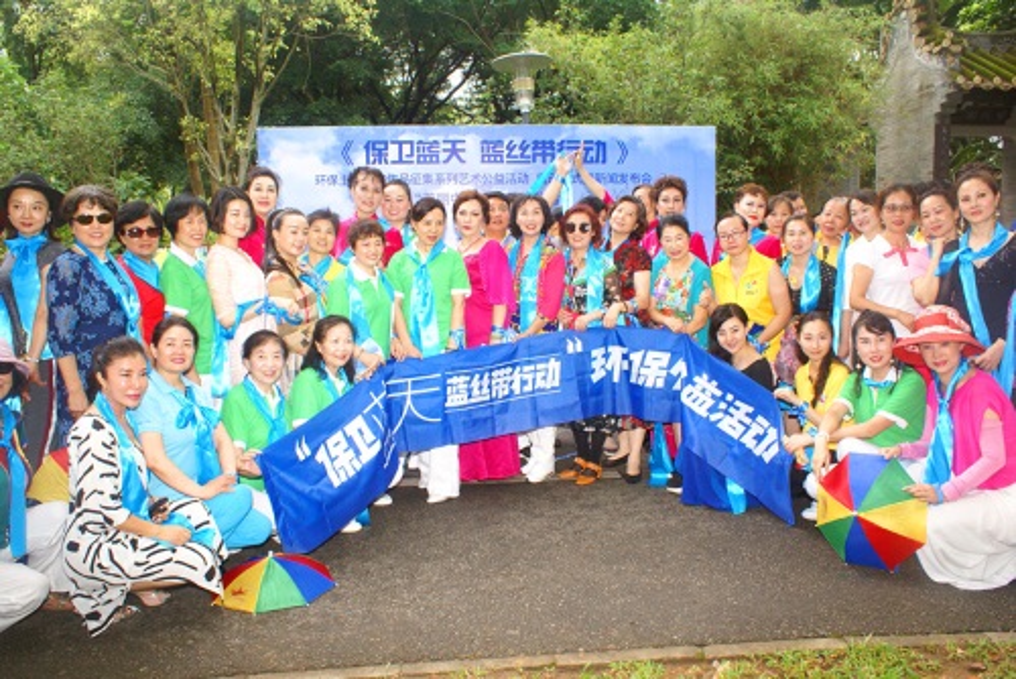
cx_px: 508
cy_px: 340
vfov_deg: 48.0
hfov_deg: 67.4
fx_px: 762
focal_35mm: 27
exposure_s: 1/125
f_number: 7.1
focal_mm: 18
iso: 800
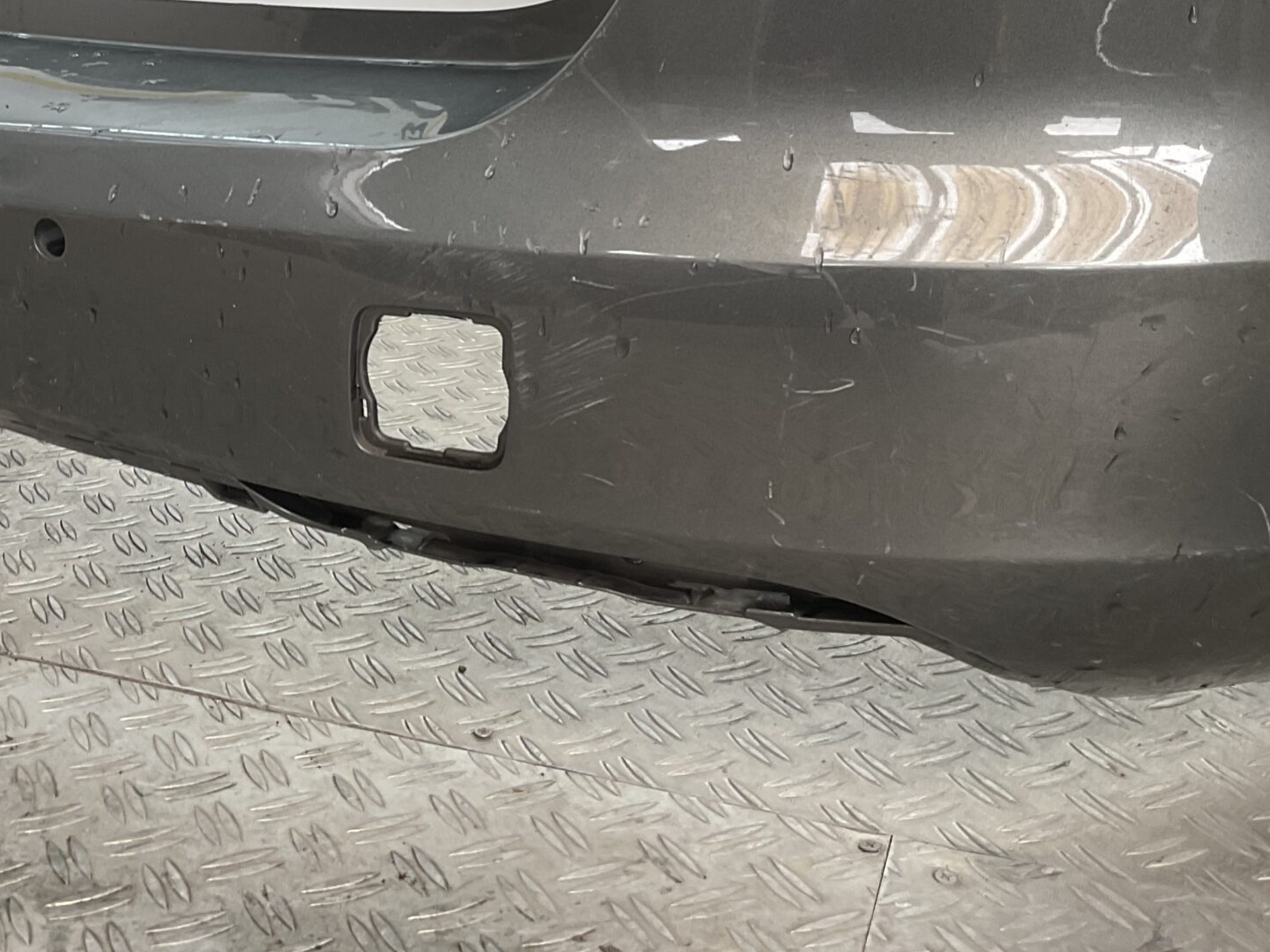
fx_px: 1871
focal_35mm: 51
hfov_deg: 36.3
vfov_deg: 27.7
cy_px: 135
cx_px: 261
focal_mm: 3
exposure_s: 1/120
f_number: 1.8
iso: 20
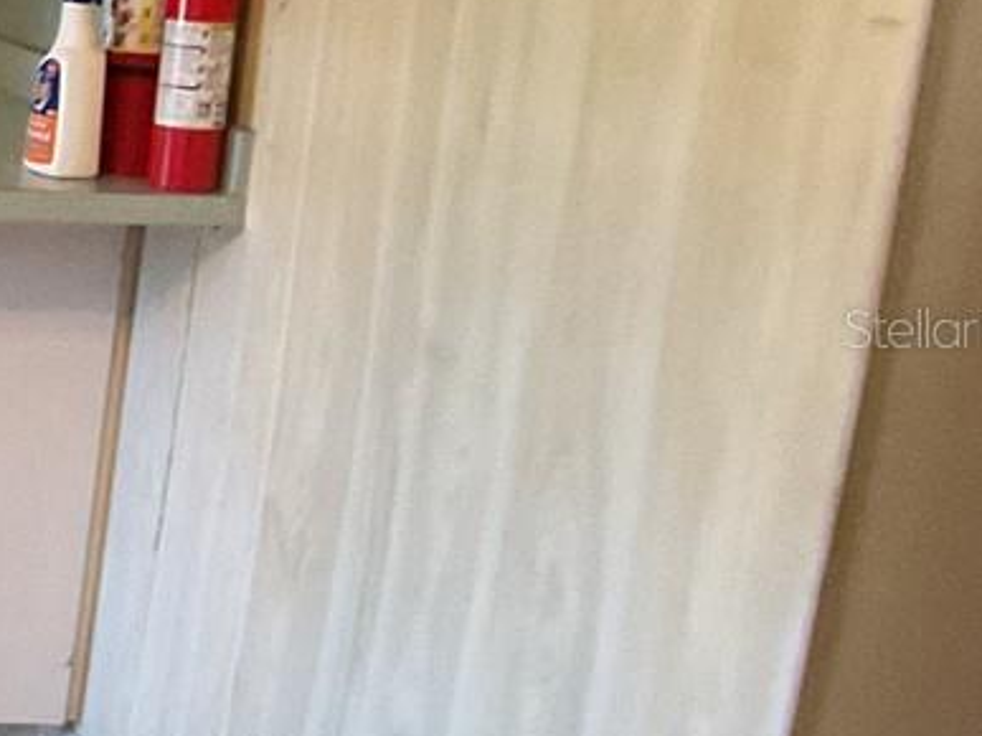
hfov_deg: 14.0
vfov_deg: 12.3
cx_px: -946
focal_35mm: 120
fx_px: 3403
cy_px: 327
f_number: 1.8
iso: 250
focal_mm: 3
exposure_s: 1/60
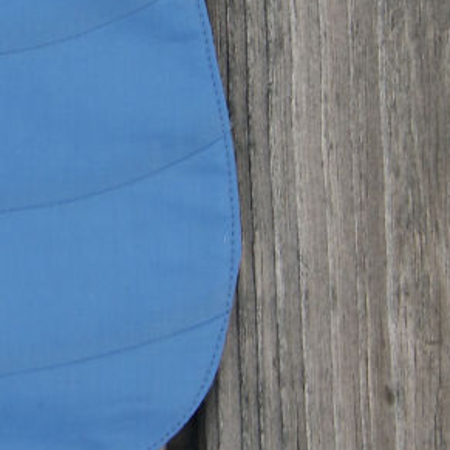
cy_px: -2
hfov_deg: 11.5
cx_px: -37
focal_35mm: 150
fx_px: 2206
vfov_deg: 11.5
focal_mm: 26
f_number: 7.1
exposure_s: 1/60
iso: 100
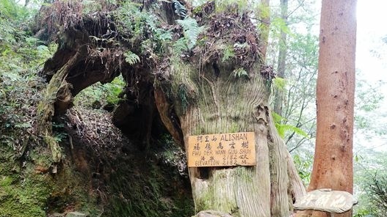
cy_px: 134
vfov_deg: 37.5
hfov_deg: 61.9
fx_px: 318
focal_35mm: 31
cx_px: 150
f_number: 2.8
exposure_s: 1/15
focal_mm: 9
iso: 800
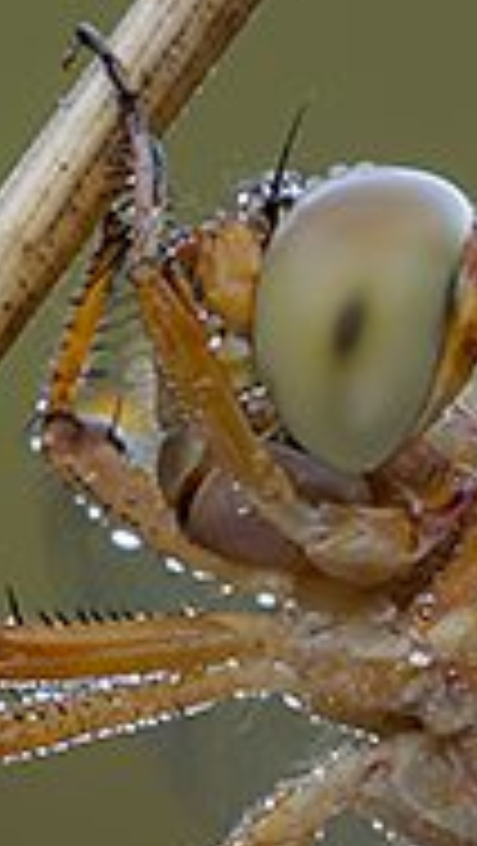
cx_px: 648
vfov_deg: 1.4
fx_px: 34431
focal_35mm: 1534
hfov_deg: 0.8
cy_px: 1512
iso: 100
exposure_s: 1/4
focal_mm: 180
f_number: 14
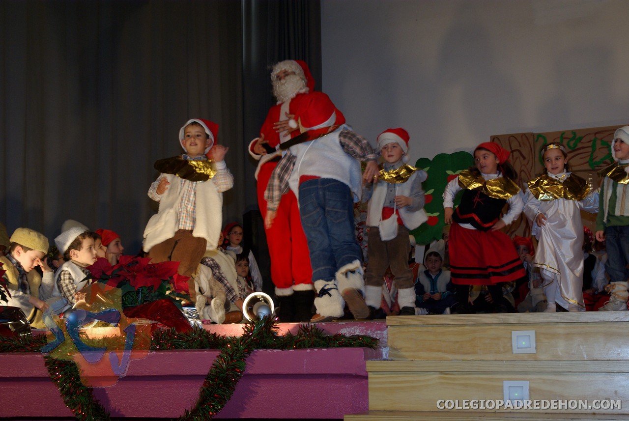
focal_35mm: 57
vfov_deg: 23.8
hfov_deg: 35.0
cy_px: 210
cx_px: 314
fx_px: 997
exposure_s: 1/60
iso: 400
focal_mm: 38
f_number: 5.6
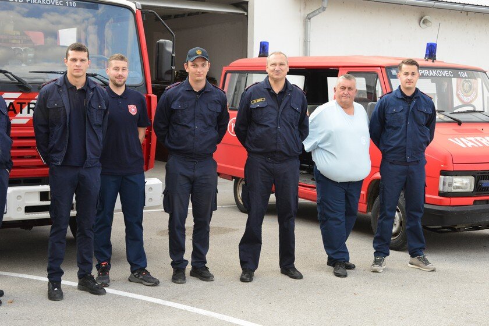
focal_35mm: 56
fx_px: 761
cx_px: 244
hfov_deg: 35.6
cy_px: 163
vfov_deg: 24.2
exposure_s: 1/320
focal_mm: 56
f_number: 9
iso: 2000
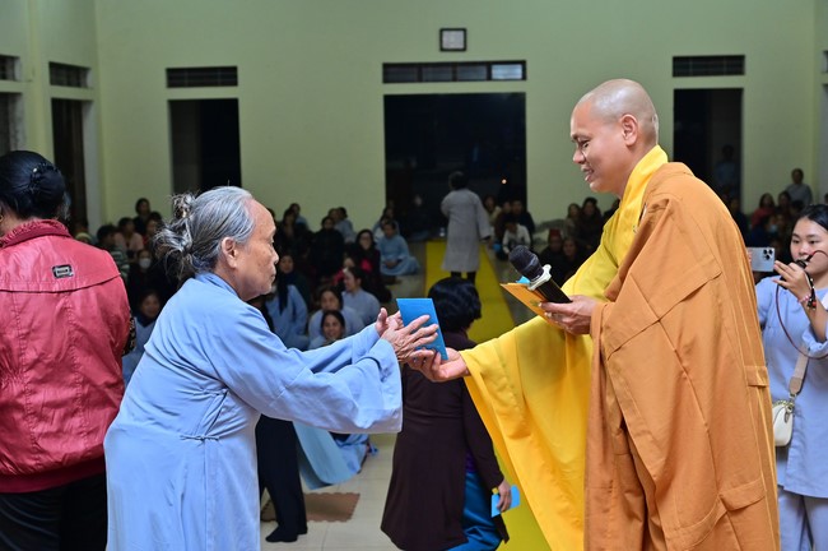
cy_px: 276
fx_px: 1195
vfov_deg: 25.9
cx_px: 414
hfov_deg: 38.2
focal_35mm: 52
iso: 2000
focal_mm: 52
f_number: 5.6
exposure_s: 1/200
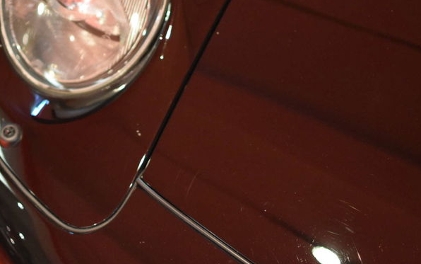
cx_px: 96
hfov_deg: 22.3
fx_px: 1055
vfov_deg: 14.1
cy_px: 36
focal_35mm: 92
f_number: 1.8
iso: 2500
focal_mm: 35
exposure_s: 1/60
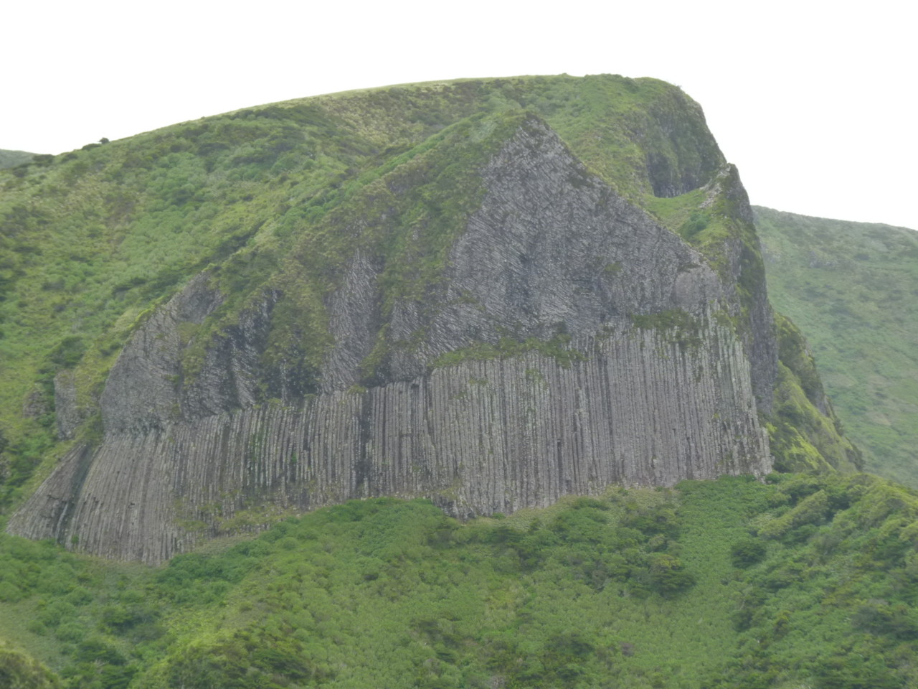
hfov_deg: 15.8
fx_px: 3315
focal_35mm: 125
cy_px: 344
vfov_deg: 11.9
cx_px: 459
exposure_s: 1/250
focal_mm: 22.3
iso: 125
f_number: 5
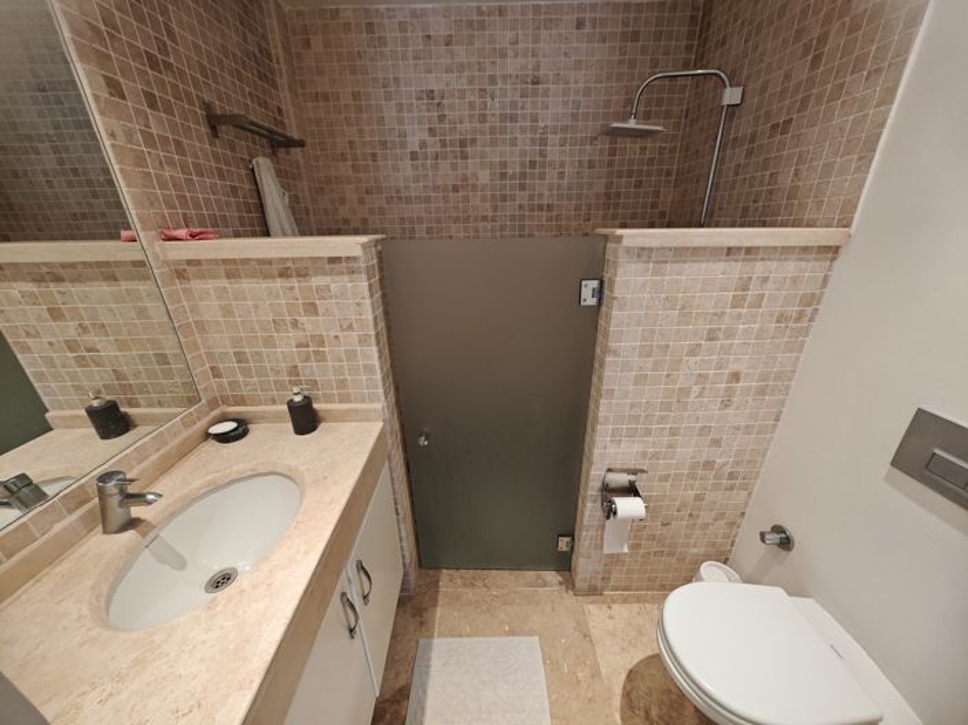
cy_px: 362
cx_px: 484
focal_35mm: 12
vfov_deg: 94.4
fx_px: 335
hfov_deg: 110.6
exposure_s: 1/33.3
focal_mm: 2.03
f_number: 1.8
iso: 160
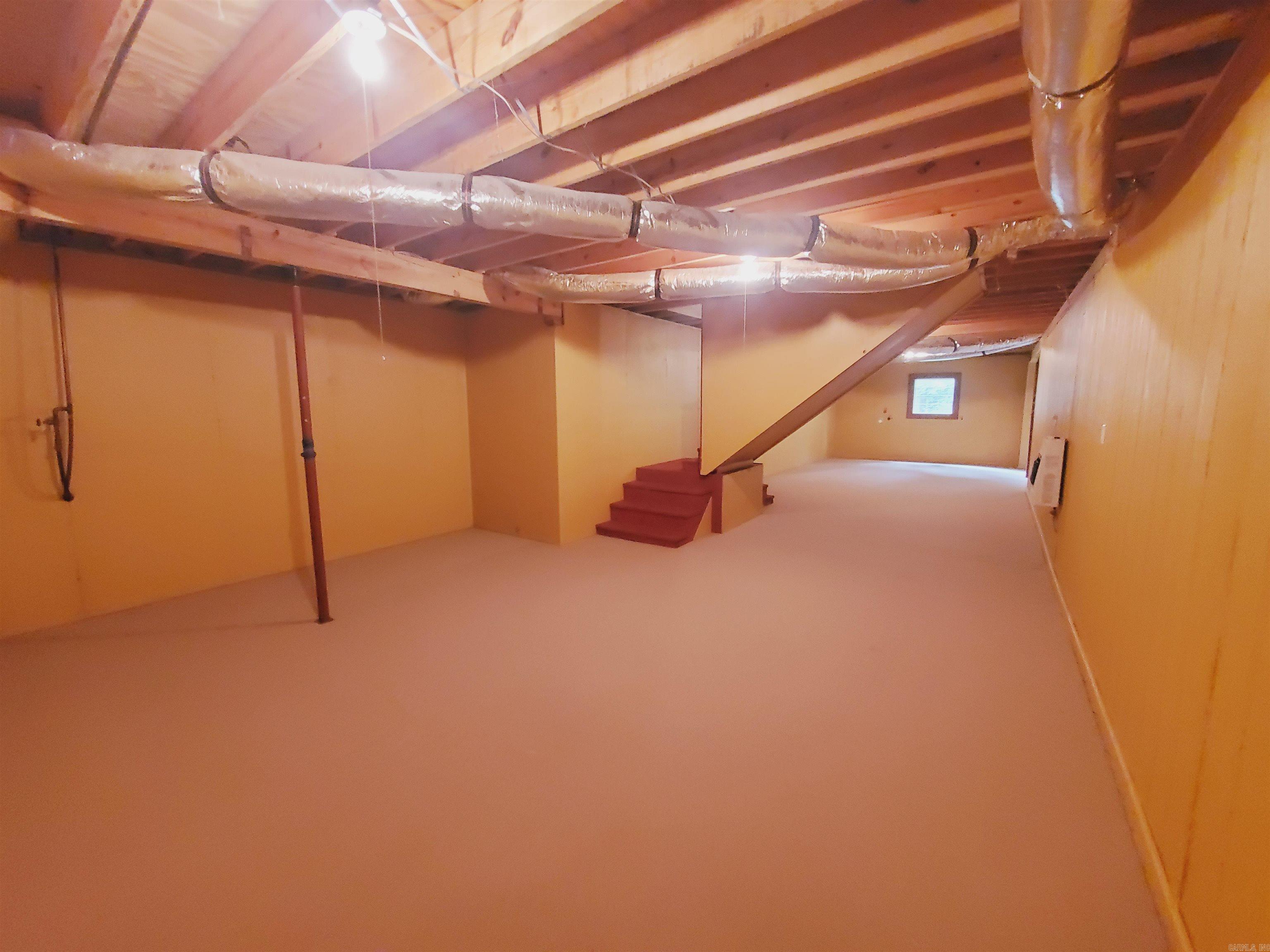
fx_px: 477
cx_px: 635
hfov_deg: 106.2
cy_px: 476
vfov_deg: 89.9
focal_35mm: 13
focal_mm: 1.8
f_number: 2.2
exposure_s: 1/24
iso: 800
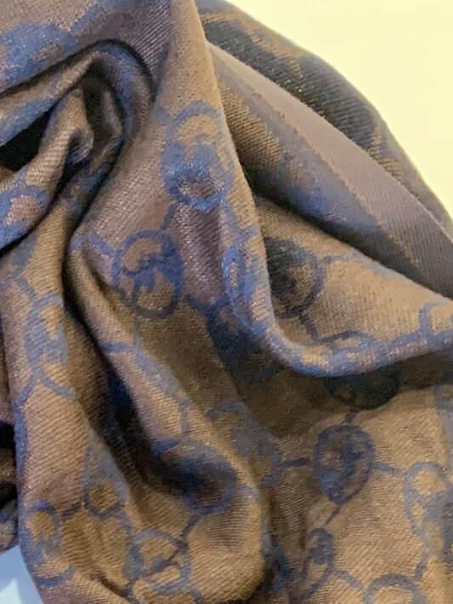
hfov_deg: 14.8
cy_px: 1020
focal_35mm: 94
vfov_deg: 17.6
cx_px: -199
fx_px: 1640
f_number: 1.8
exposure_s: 1/40
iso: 400
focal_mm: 4.25
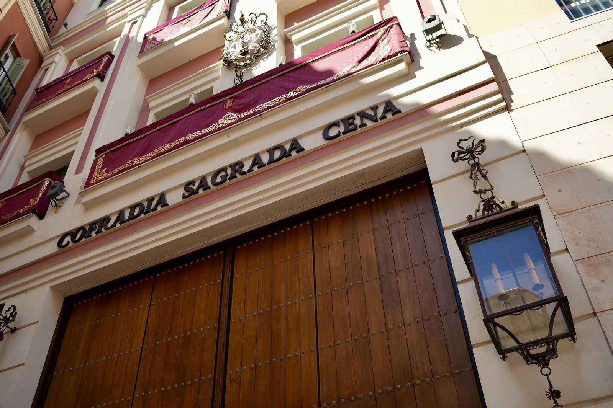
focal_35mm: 35
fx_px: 596
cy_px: 204
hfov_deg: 54.4
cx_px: 306
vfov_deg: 37.8
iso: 100
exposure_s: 1/500
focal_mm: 35
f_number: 4
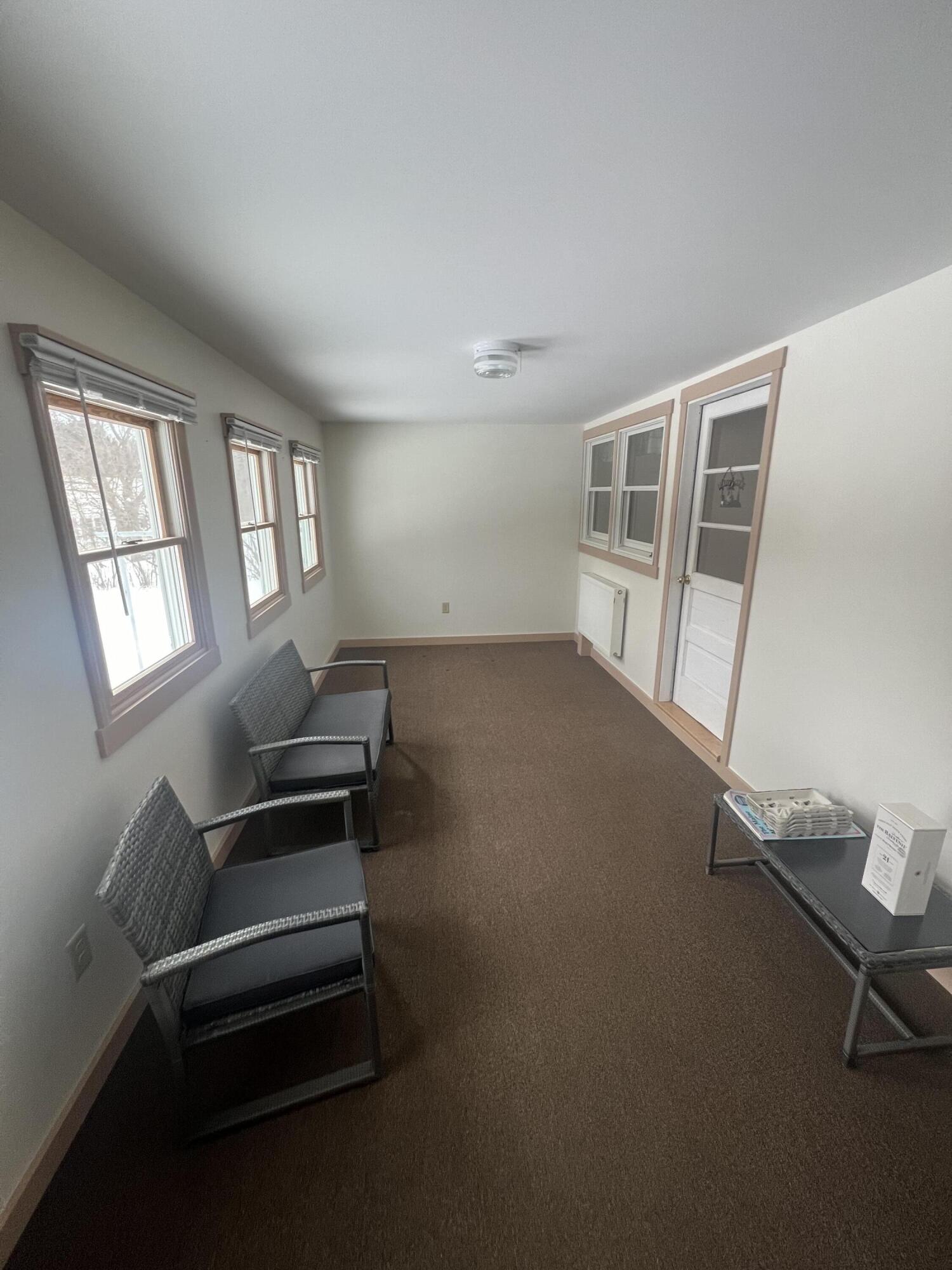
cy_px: 635
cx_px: 476
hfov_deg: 89.9
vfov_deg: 106.2
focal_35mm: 13
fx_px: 477
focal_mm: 1.57
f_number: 1.8
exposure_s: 1/120
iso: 200
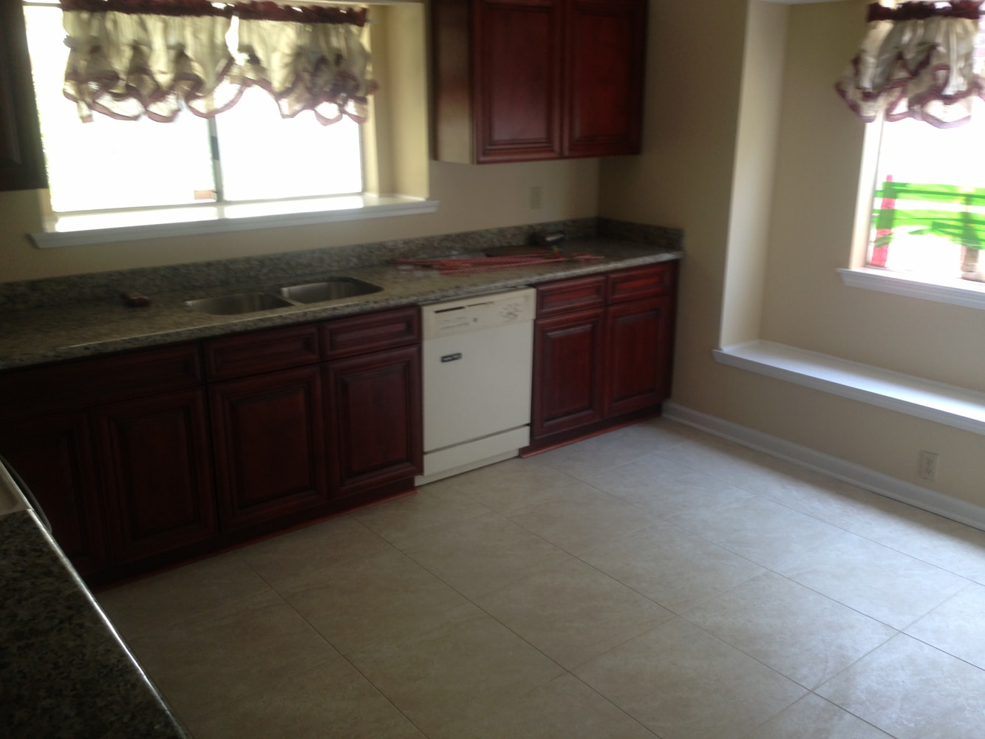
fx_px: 939
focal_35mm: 33
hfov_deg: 55.3
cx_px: 492
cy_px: 370
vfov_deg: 43.0
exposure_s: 1/24
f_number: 2.4
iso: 50
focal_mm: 4.13
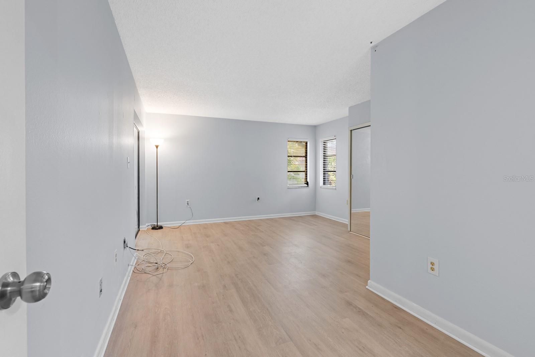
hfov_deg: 96.7
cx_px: 268
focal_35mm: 16
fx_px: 238
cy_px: 178
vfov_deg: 73.8
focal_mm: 16
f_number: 9
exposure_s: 2.5
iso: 200
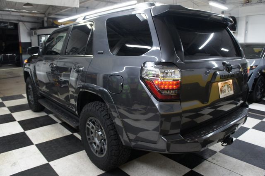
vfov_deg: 47.9
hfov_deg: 67.4
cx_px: 132
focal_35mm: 27
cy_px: 88
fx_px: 199
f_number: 3.5
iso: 500
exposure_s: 1/30
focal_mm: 18
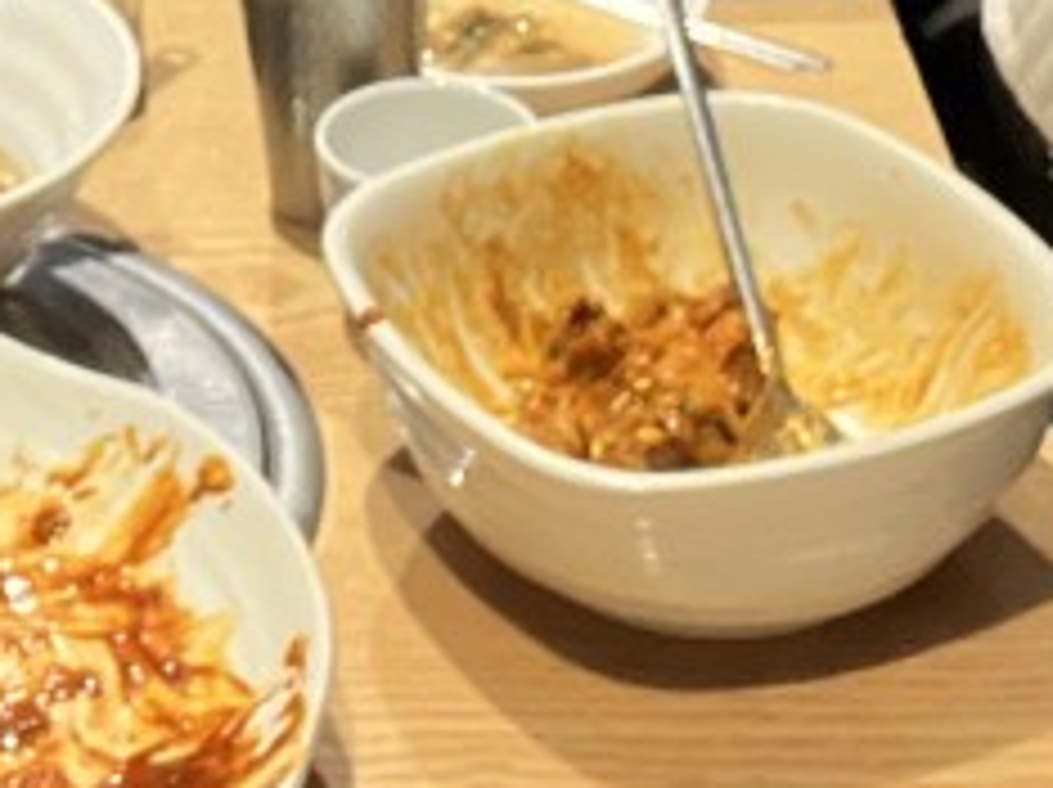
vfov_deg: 10.5
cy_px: -955
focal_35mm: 126
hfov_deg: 15.2
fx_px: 3829
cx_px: -112
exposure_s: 1/40
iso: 250
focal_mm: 2.71
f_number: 2.2
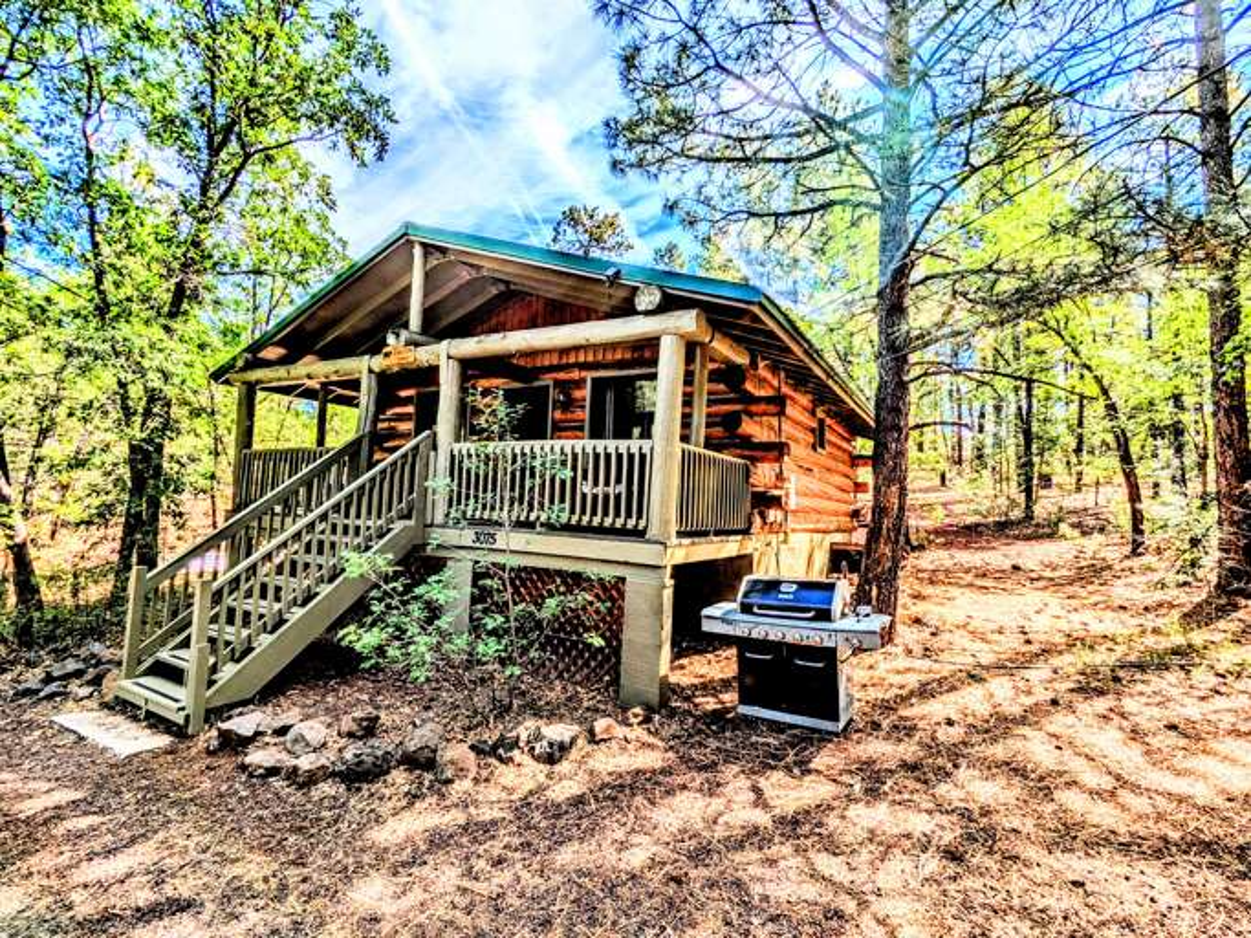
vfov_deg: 78.1
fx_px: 578
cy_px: 469
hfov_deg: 94.5
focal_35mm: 16
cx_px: 626
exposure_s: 1/775
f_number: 2.2
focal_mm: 2.35
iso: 38
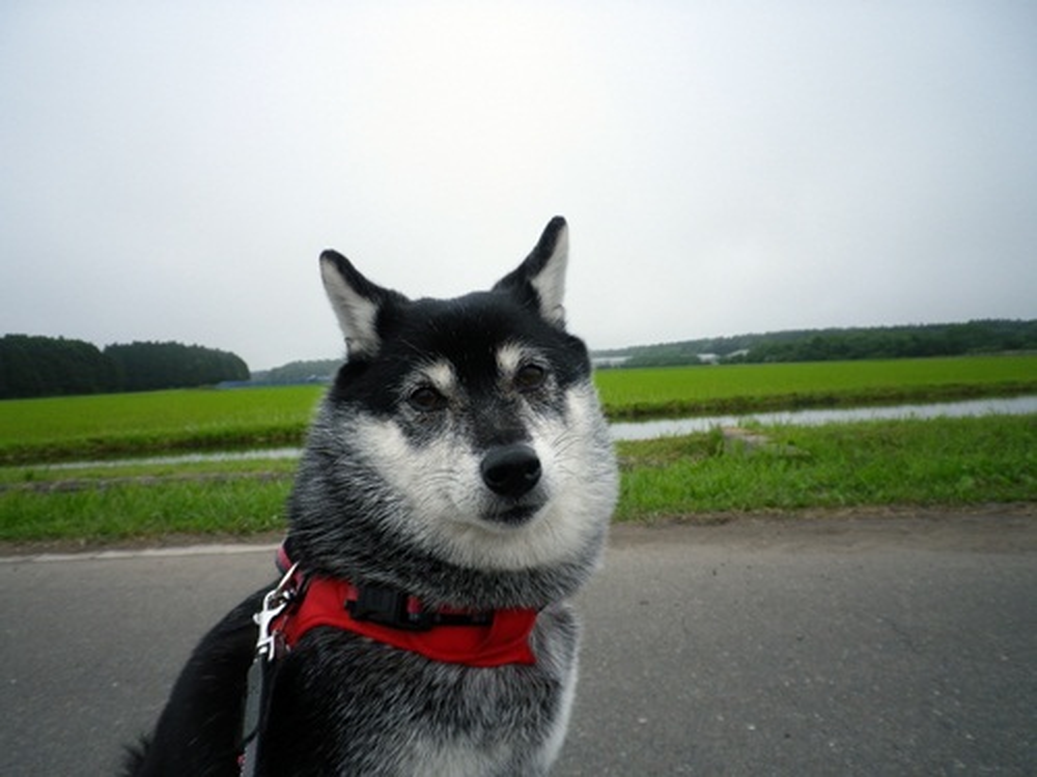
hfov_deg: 63.4
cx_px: 518
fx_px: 839
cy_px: 388
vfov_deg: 49.7
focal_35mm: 28
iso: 80
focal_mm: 5.05
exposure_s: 1/500
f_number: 3.5
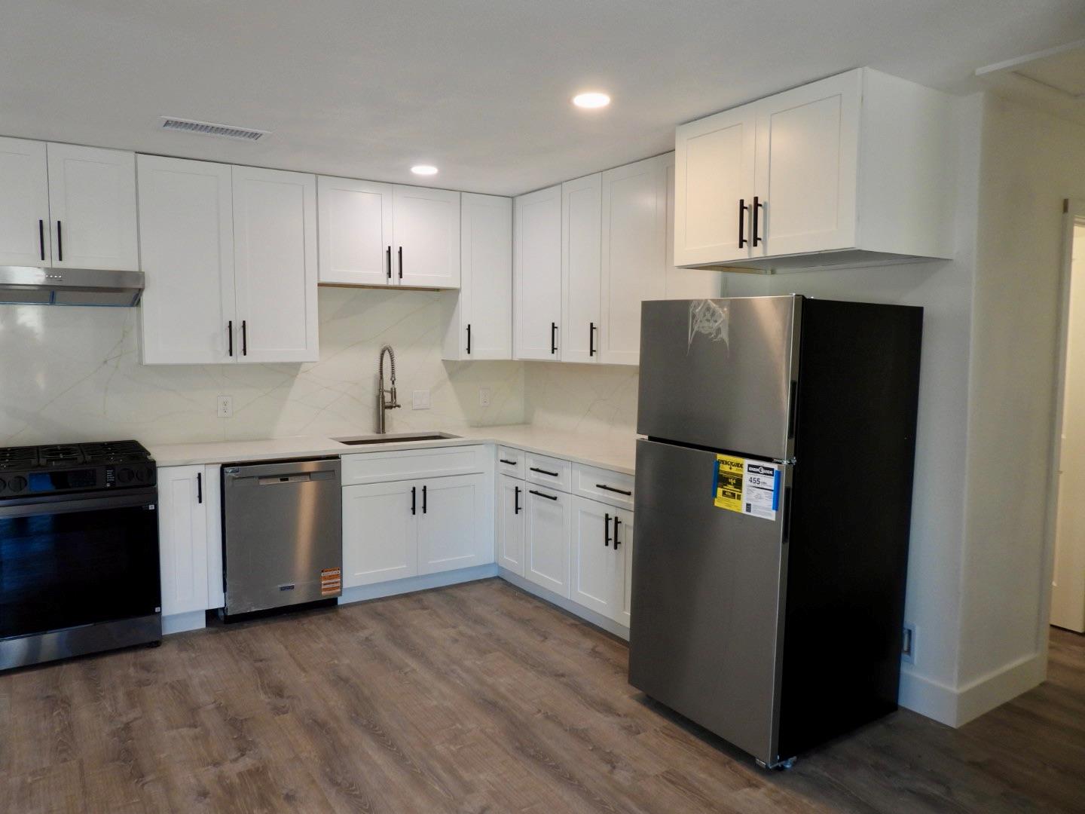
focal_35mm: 24
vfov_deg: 56.8
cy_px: 407
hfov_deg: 71.6
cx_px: 542
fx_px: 752
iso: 100
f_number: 2.8
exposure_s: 1/40
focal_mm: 4.3
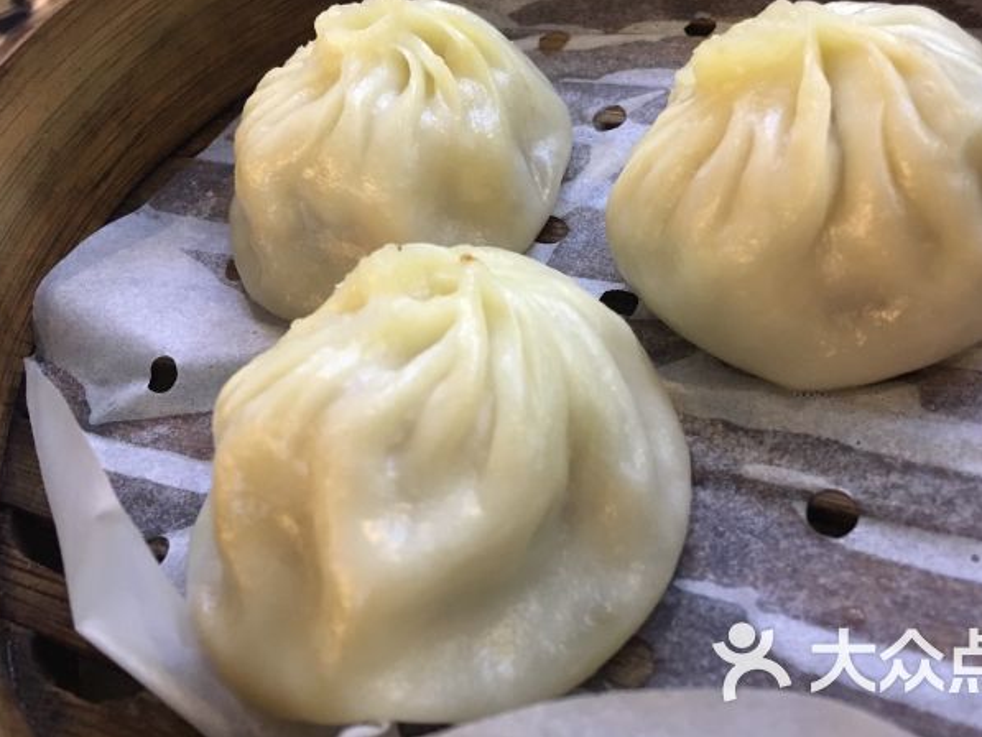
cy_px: 315
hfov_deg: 53.8
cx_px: 549
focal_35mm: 34
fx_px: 965
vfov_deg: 41.7
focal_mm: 4.15
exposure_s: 1/17
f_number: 2.2
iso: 250
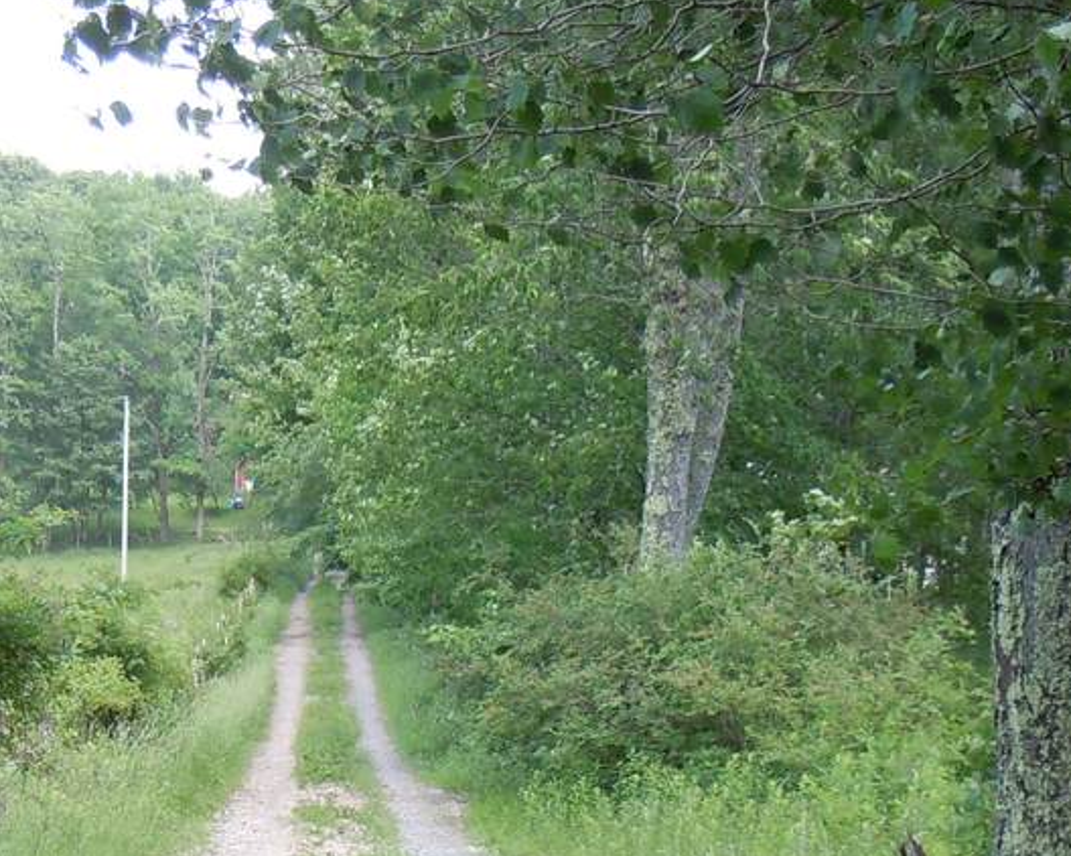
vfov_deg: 20.8
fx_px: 2250
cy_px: 866
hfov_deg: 26.3
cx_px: 225
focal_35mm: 71
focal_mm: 5.4
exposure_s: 1/80
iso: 100
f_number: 3.5
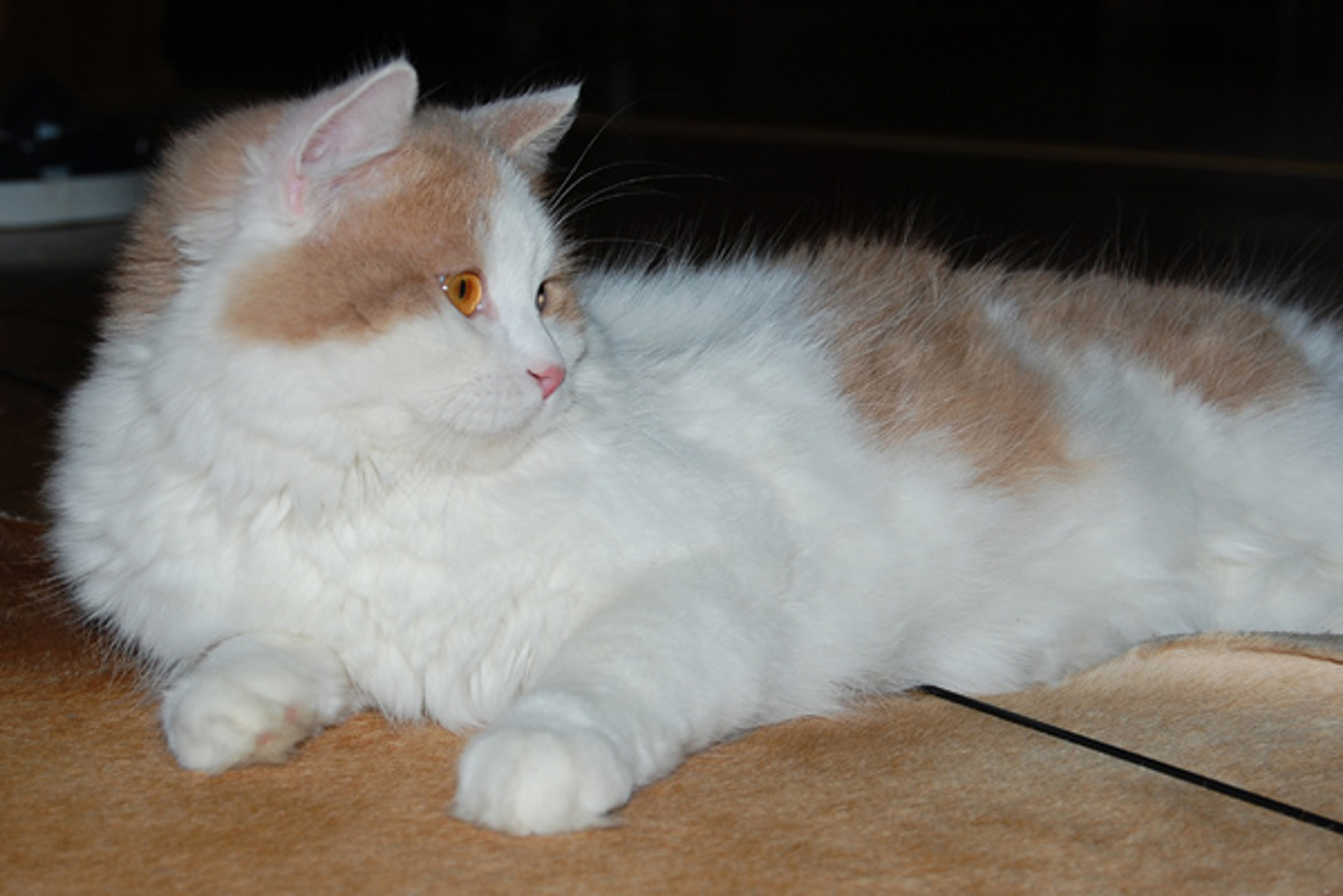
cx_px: 672
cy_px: 448
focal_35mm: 78
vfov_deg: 17.5
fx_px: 2910
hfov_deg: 26.0
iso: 200
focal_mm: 52
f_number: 5.6
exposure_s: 1/125
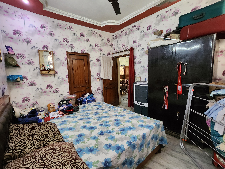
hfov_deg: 106.2
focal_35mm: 13
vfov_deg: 89.9
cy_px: 84
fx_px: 84
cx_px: 112
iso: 640
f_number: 2.2
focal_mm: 1.7
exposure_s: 1/33
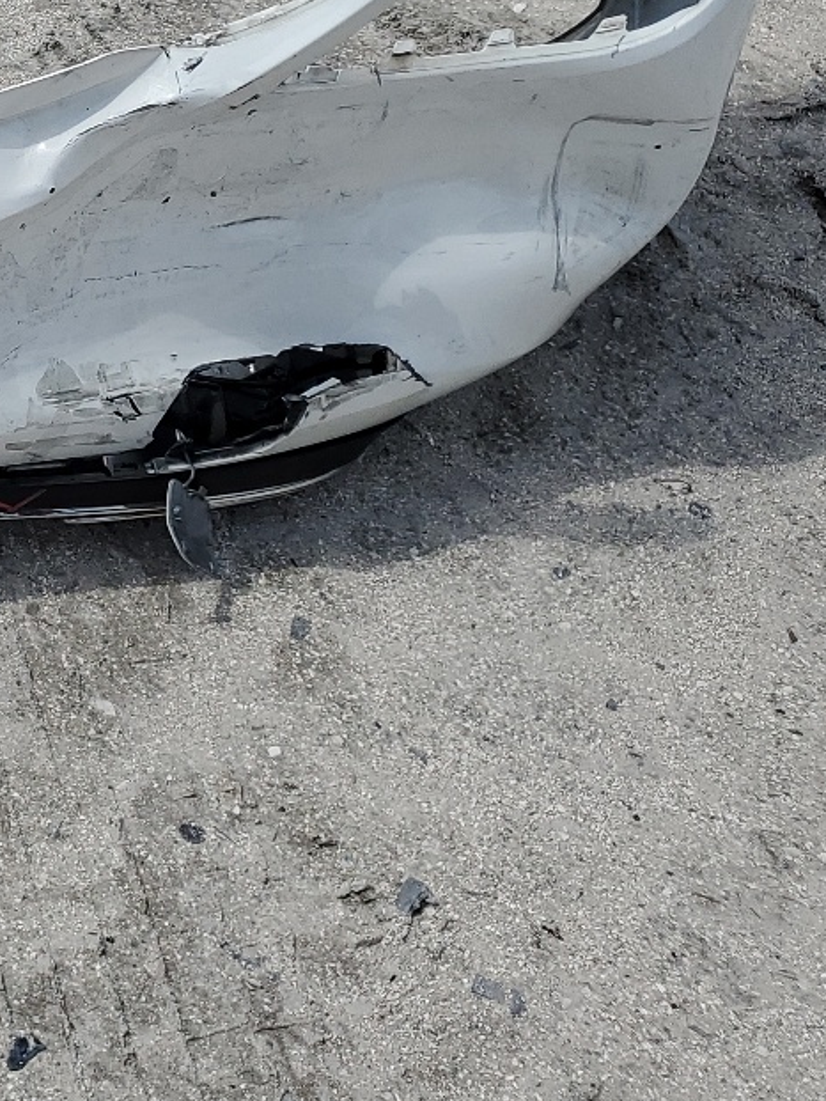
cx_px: -346
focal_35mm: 67
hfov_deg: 19.6
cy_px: 149
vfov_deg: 28.1
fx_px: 2131
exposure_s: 1/5000
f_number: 1.5
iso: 50
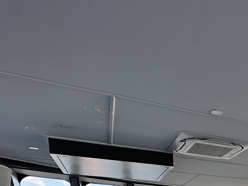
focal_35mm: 40
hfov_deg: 37.7
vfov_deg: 27.3
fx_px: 287
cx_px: 283
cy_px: 265
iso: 40
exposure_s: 1/339
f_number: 2.2
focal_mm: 2.22
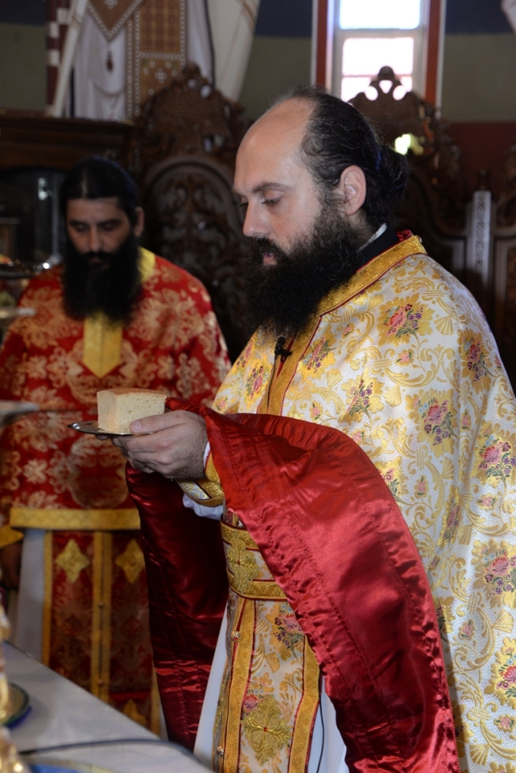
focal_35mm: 82
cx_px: 258
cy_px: 386
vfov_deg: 24.8
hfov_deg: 16.7
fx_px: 1761
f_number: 6.3
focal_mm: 82
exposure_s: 1/50
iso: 1000
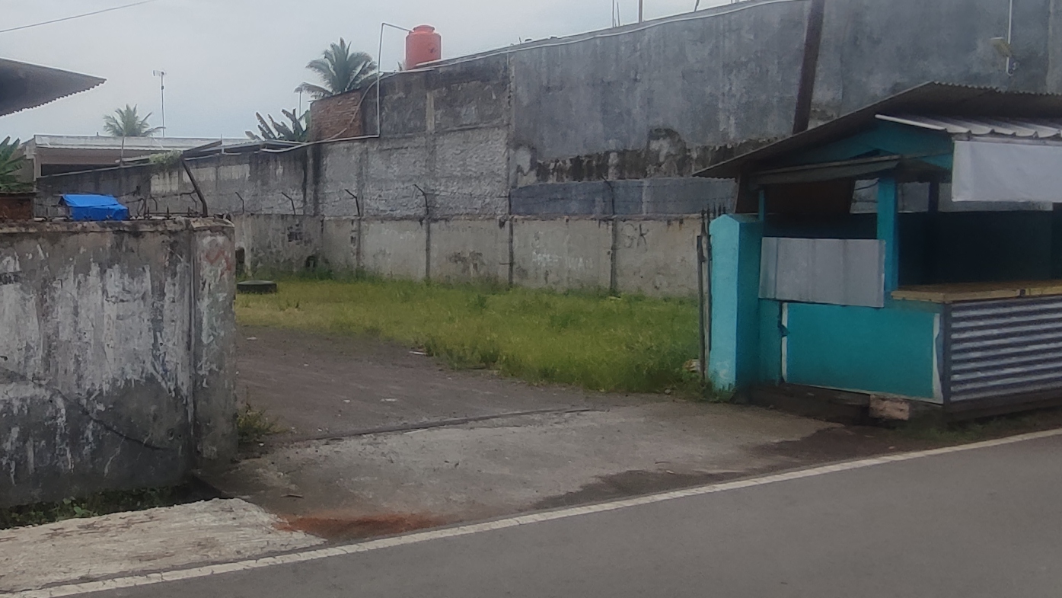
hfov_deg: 47.2
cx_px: 238
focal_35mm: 41
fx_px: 1155
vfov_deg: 29.0
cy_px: 323
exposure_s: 1/1997
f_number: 2.2
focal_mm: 1.65
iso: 50
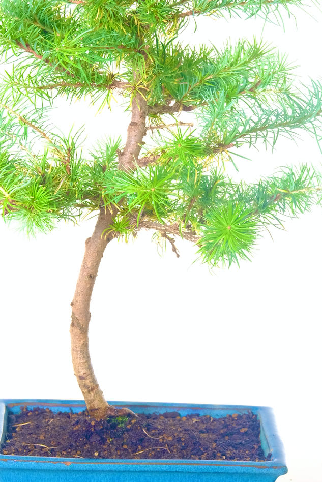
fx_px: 2225
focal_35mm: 166
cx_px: 128
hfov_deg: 8.3
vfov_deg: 12.4
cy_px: 243
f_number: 13
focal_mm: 81.9
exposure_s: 1/13
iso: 1600
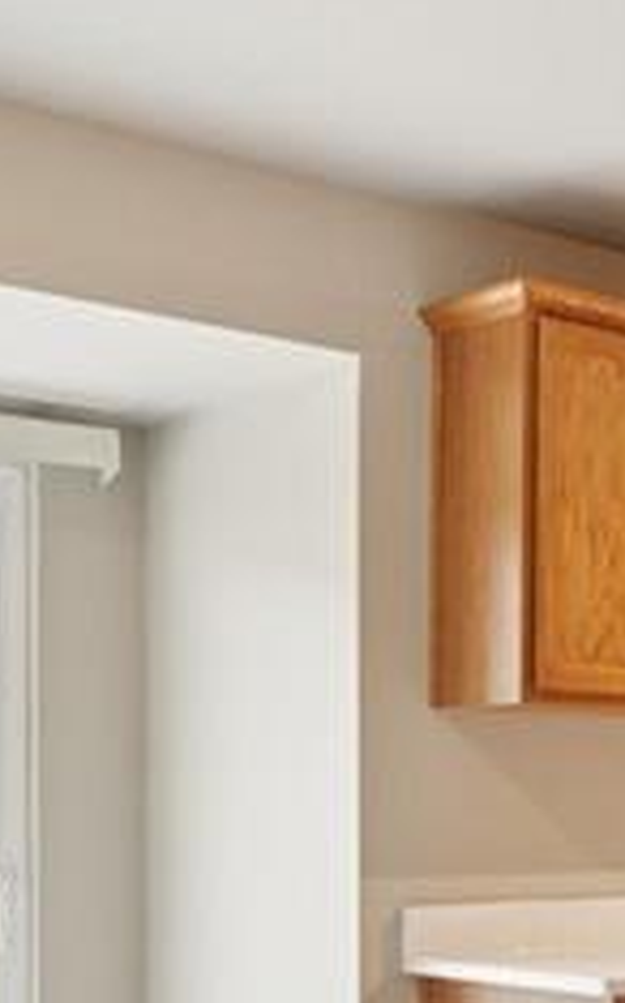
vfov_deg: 29.6
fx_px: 1828
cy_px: 862
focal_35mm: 67
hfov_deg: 18.5
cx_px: 736
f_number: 11
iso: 800
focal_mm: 15
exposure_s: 1/13
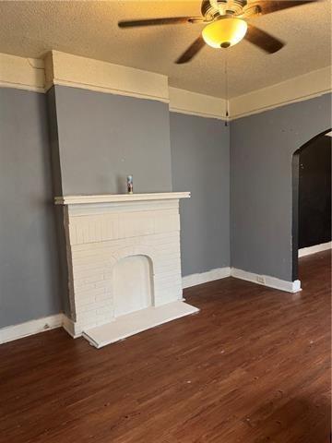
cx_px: 166
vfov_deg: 71.6
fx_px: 307
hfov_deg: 56.8
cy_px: 222
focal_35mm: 24
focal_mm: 6.76
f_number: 1.78
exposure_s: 1/60
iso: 250
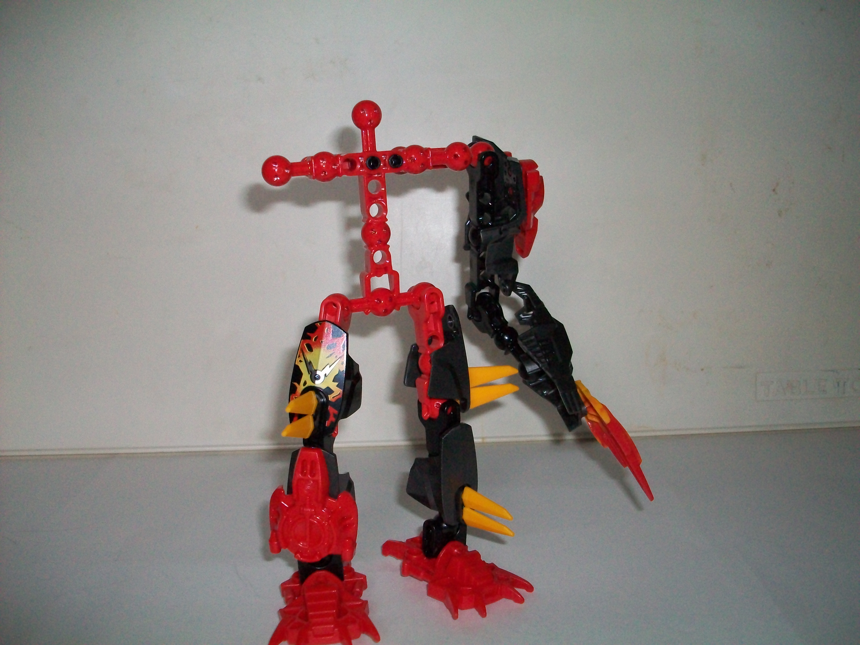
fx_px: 845
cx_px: 430
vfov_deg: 41.8
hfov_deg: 54.0
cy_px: 322
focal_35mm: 34
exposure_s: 1/125
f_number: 2.8
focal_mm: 5.7
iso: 200
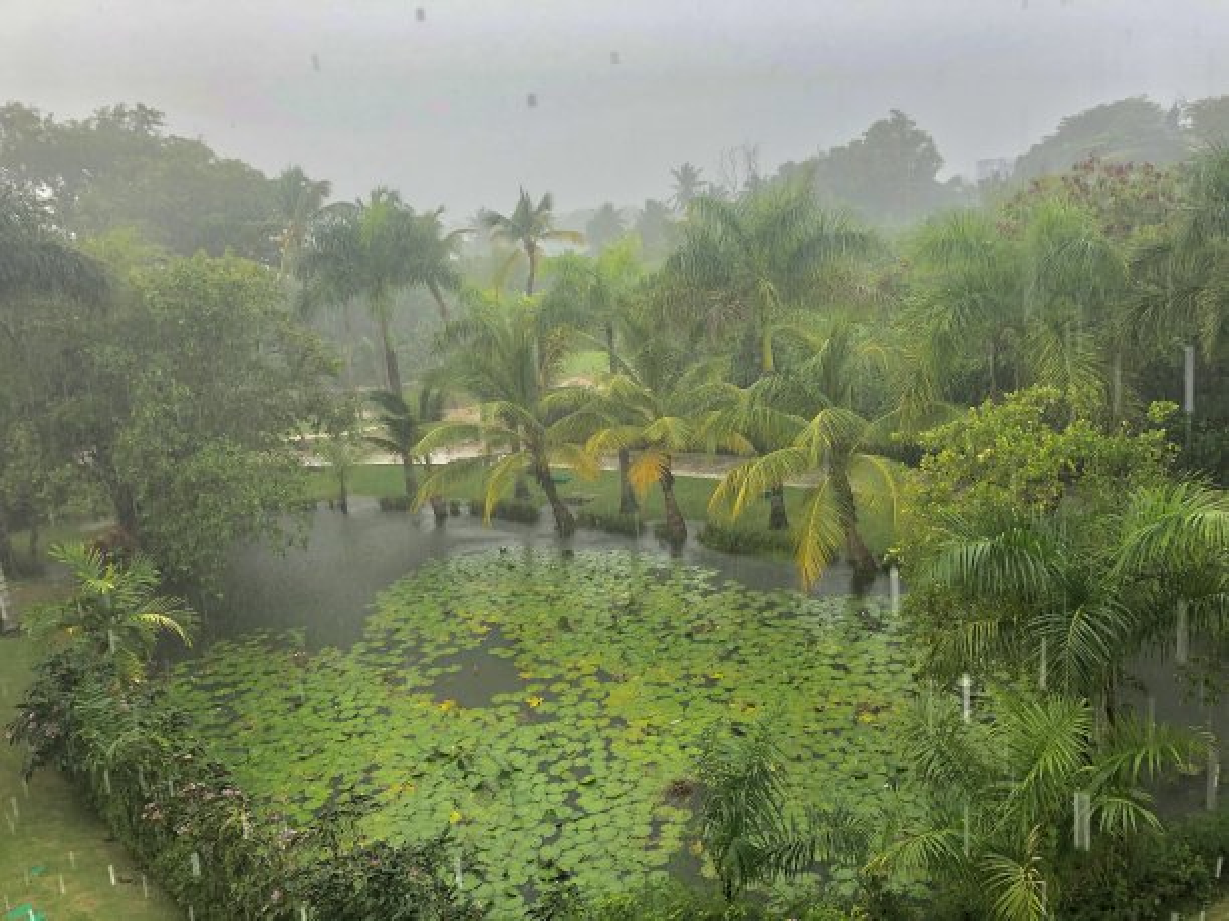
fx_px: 994
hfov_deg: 63.4
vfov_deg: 49.7
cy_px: 460
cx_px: 614
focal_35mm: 28
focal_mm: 4
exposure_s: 1/156
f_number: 1.8
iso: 20
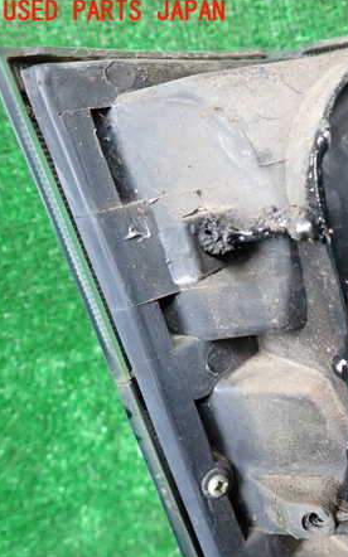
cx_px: 374
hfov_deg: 31.6
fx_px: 547
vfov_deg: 54.0
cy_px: 280
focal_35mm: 36
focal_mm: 4.5
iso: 320
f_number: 2
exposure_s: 1/30
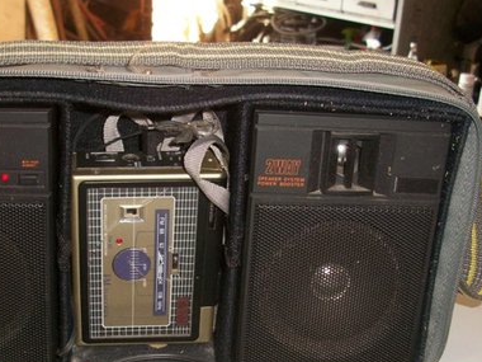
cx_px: 167
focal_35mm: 59
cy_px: 274
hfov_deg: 32.5
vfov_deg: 24.5
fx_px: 822
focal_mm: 6.3
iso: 80
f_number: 3.1
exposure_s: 1/30
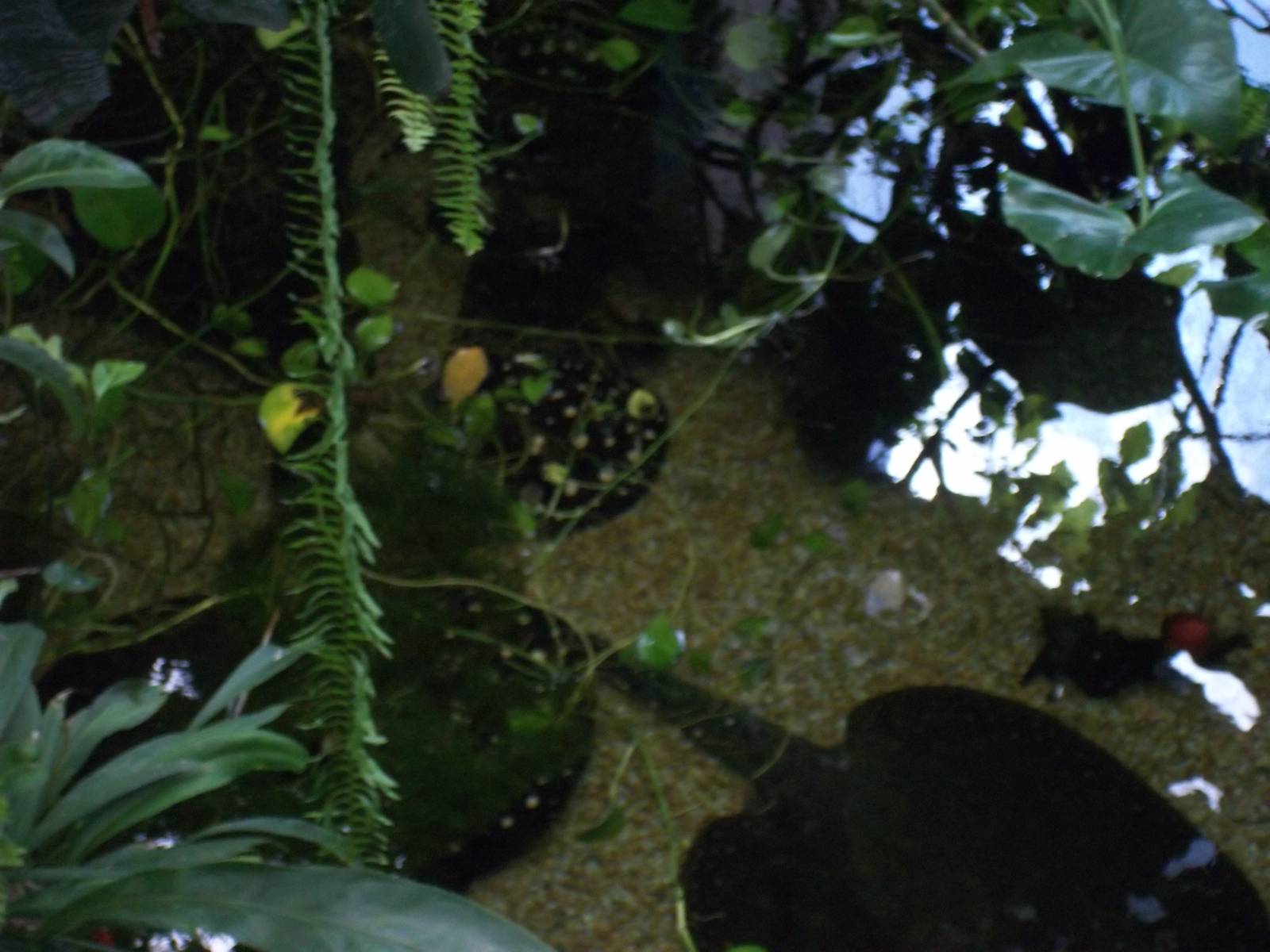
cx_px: 635
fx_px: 3962
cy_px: 476
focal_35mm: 108
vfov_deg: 13.7
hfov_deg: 18.2
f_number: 5.6
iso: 320
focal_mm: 19.5
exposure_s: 1/60
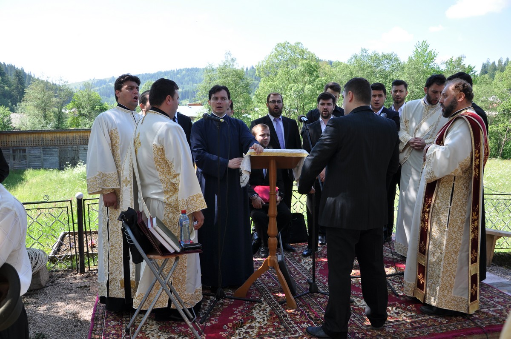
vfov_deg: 41.6
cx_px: 256
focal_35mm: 32
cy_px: 170
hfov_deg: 59.6
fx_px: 447
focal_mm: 21
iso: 200
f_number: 6.3
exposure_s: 1/200
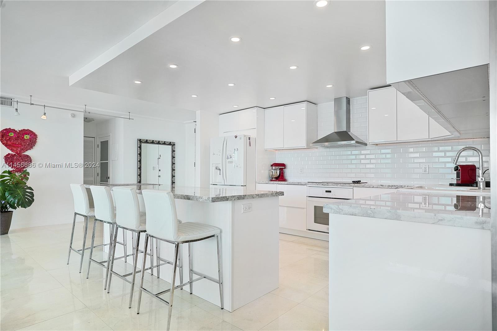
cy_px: 166
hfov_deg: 84.0
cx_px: 248
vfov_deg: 61.9
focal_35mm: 20
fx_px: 276
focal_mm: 20
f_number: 8
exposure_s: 1/15
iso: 250
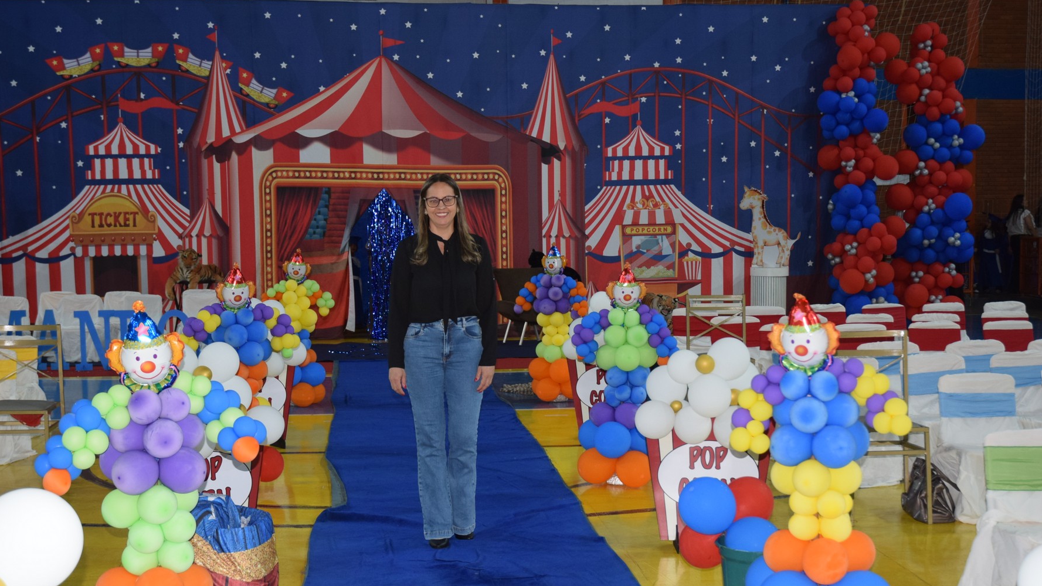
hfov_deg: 38.5
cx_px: 525
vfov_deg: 22.2
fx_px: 1492
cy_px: 331
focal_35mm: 54
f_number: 4
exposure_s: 1/60
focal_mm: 34
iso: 900
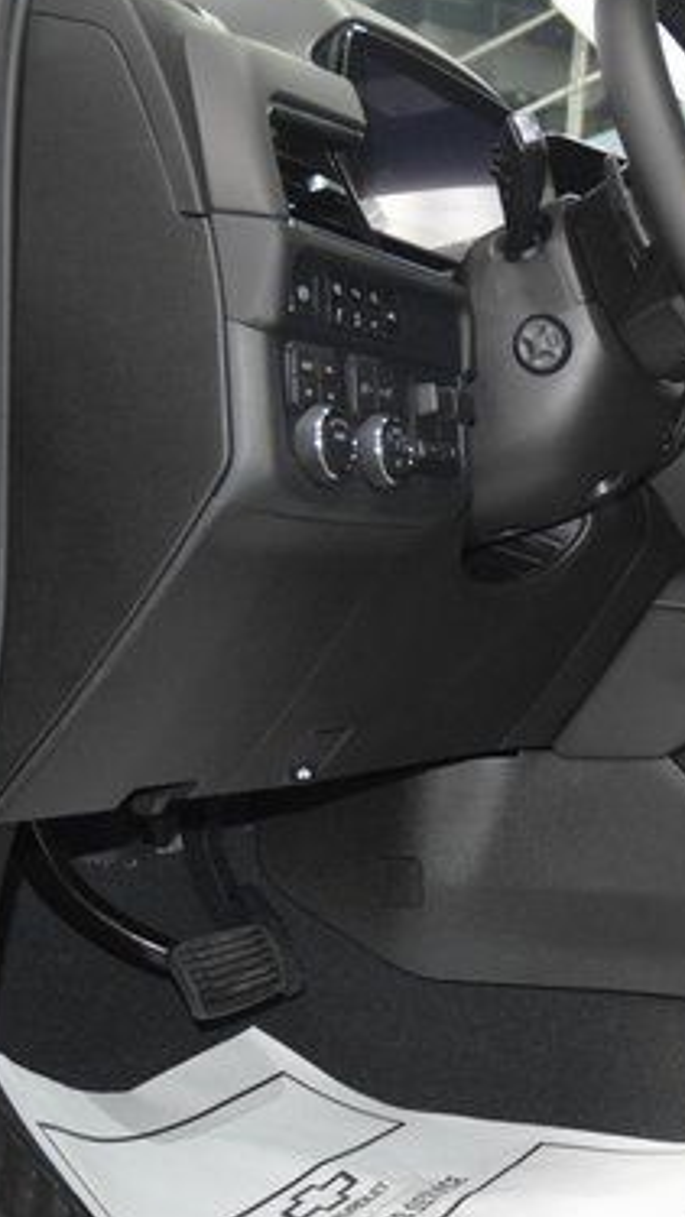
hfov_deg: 19.2
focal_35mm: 59
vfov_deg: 35.4
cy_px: 644
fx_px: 1905
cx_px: 838
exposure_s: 1/100
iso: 3200
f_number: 3.5
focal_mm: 22
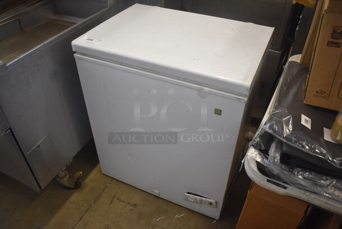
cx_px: 171
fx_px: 257
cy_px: 114
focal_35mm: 27
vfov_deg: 48.0
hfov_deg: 67.3
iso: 900
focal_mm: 18
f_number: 3.5
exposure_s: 1/125
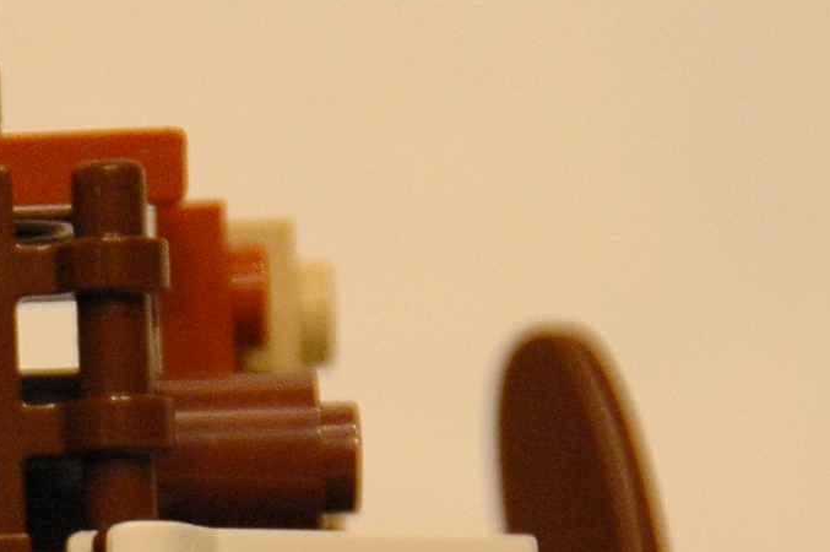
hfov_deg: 3.2
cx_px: -400
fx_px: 14585
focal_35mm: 633
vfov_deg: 2.2
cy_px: 1057
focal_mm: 95
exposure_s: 1/20
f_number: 5.6
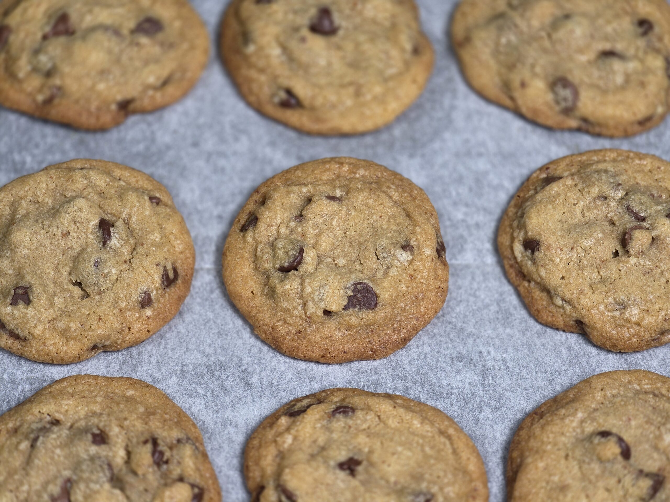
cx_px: 335
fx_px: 2226
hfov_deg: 17.1
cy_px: 251
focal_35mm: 115
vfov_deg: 12.9
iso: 250
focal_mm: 18.6
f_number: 3.4
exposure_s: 1/65.3
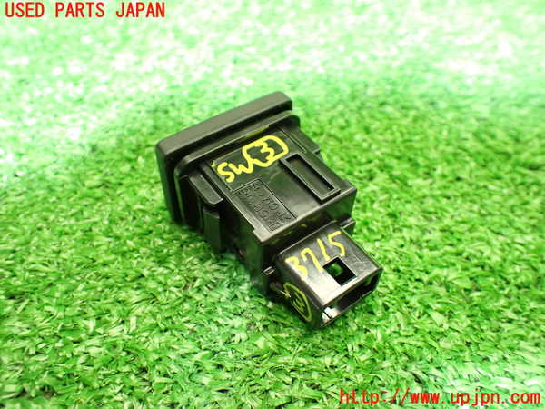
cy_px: 204
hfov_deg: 60.0
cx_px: 272
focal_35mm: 30
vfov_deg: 46.8
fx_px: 472
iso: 800
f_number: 2.3
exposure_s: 1/100
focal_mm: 5.4
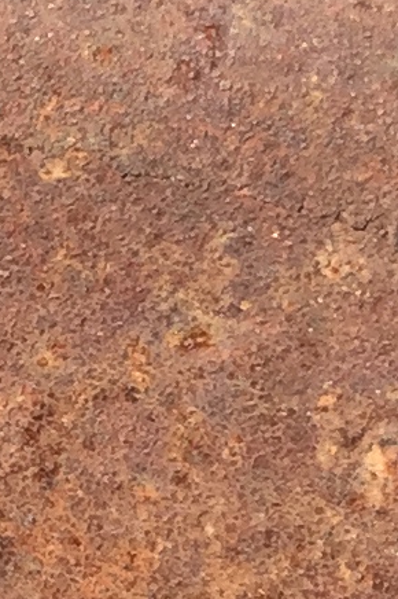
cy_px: -1
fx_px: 3754
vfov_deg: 9.1
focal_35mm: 226
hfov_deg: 5.8
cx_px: -587
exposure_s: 1/898
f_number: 2.2
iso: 32
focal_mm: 4.15
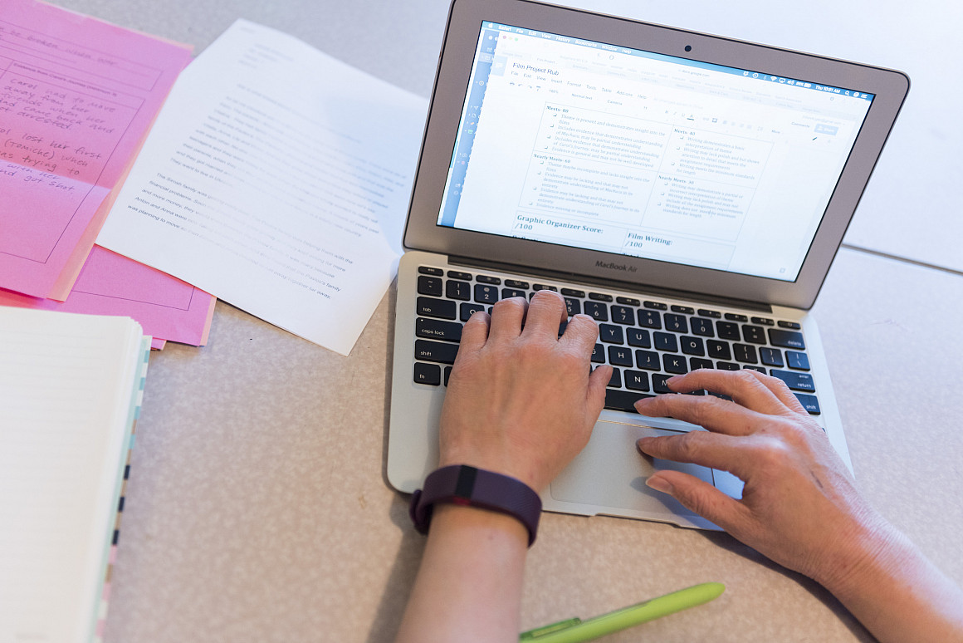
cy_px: 322
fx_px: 1204
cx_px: 482
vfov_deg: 29.9
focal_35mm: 45
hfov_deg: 43.6
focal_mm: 45
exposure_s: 1/125
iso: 640
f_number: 2.8
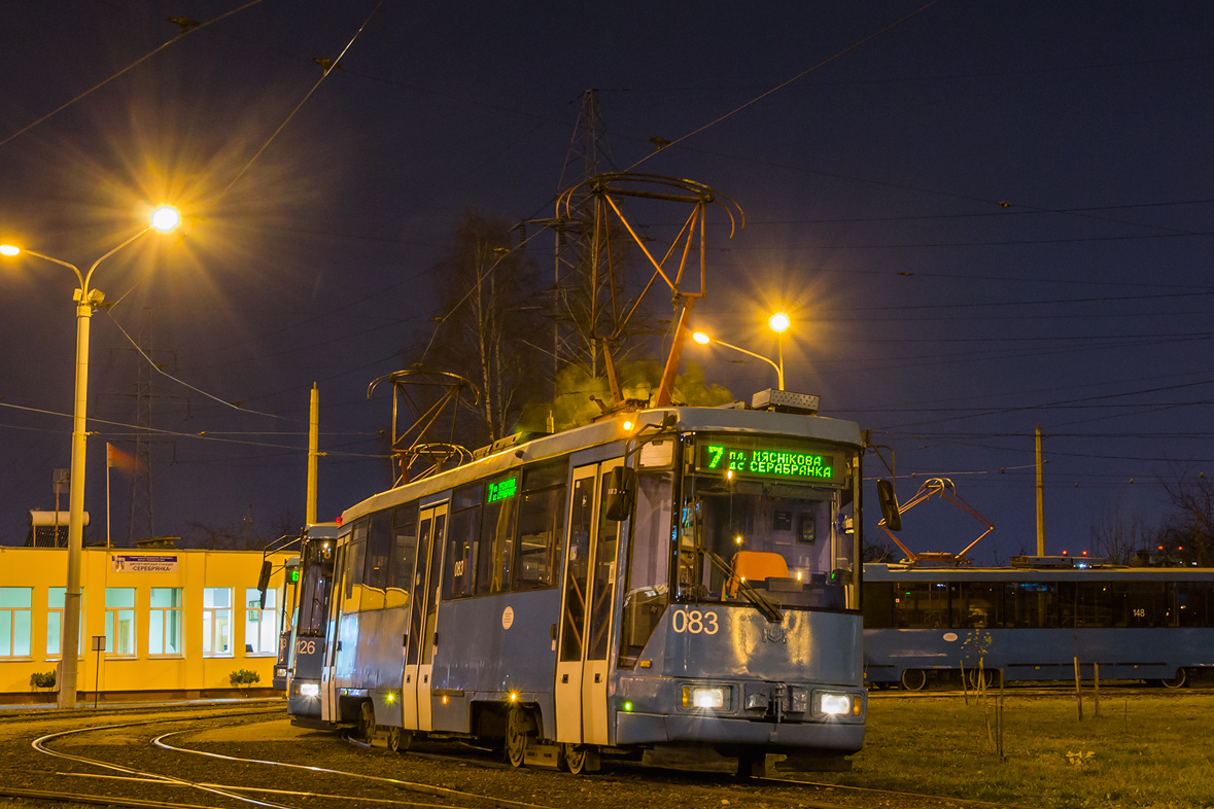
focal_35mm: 57
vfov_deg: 23.8
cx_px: 647
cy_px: 382
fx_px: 1922
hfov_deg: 35.0
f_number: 11
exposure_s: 10
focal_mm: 32
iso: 200
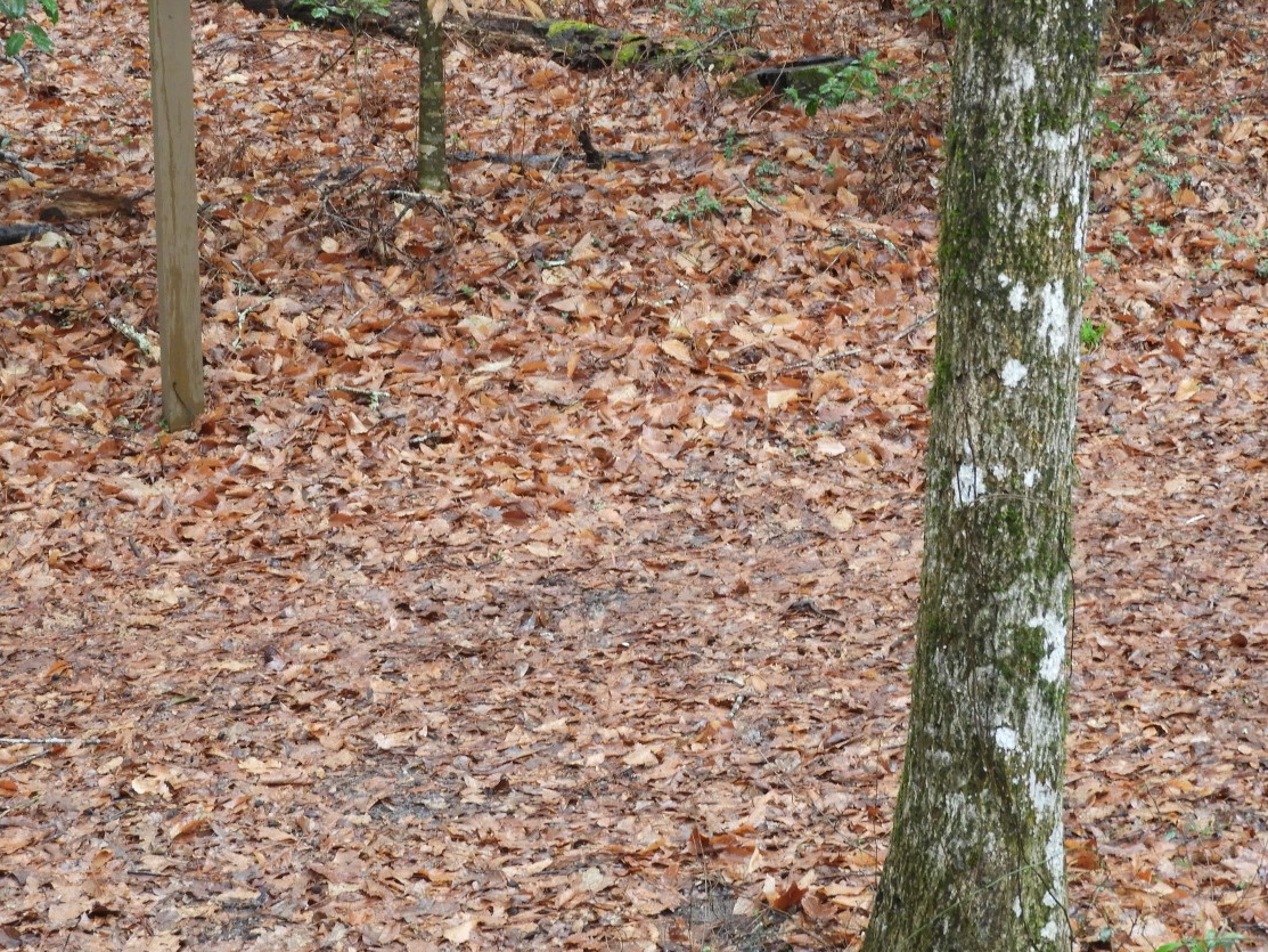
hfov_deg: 17.9
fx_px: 4030
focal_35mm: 110
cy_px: 366
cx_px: 631
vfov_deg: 13.5
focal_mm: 15.2
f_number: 4.5
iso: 280
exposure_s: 1/60
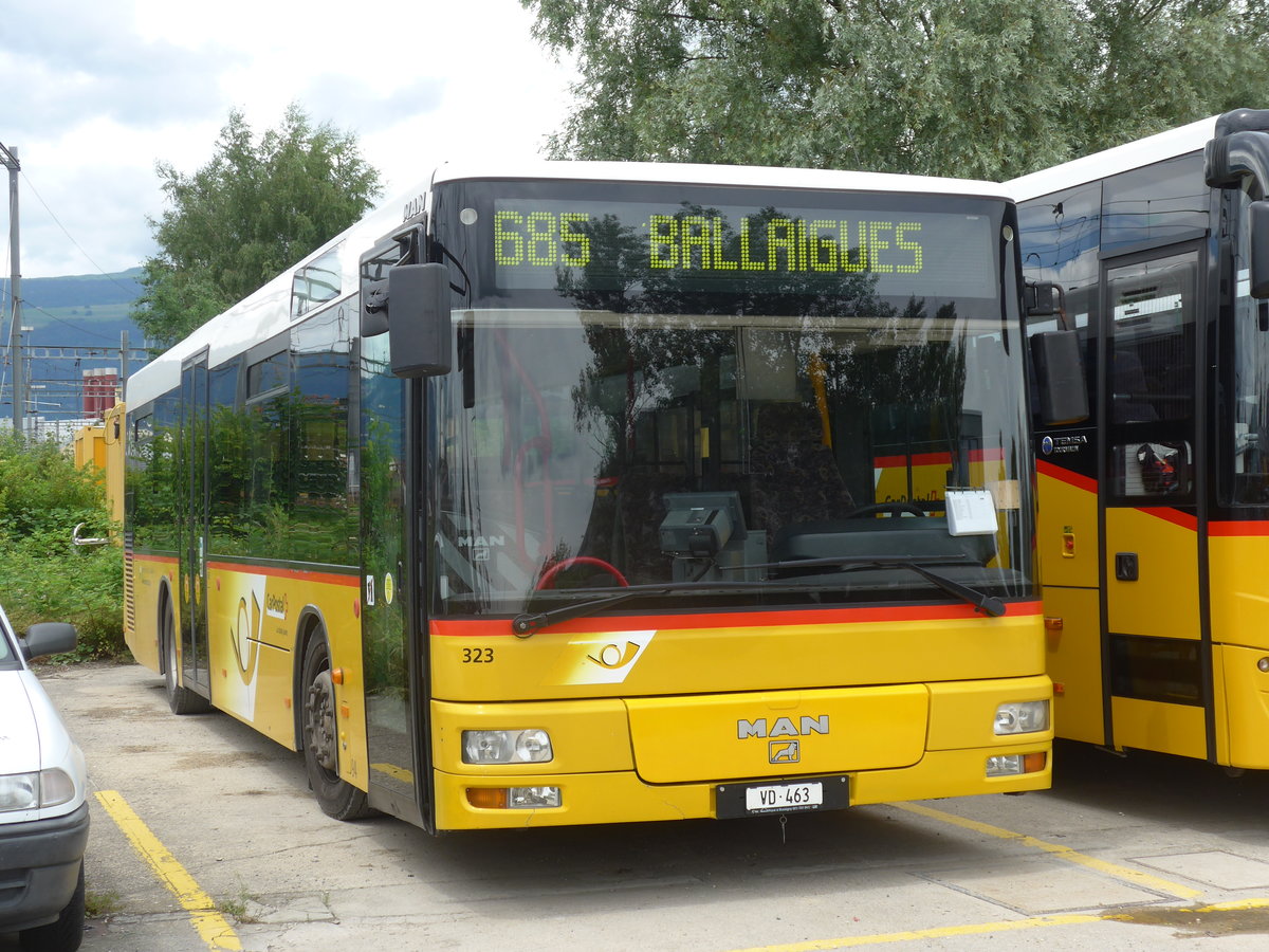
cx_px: 634
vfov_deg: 24.8
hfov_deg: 32.7
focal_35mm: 59
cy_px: 476
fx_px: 2163
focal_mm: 12
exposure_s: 1/640
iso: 80
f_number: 3.5
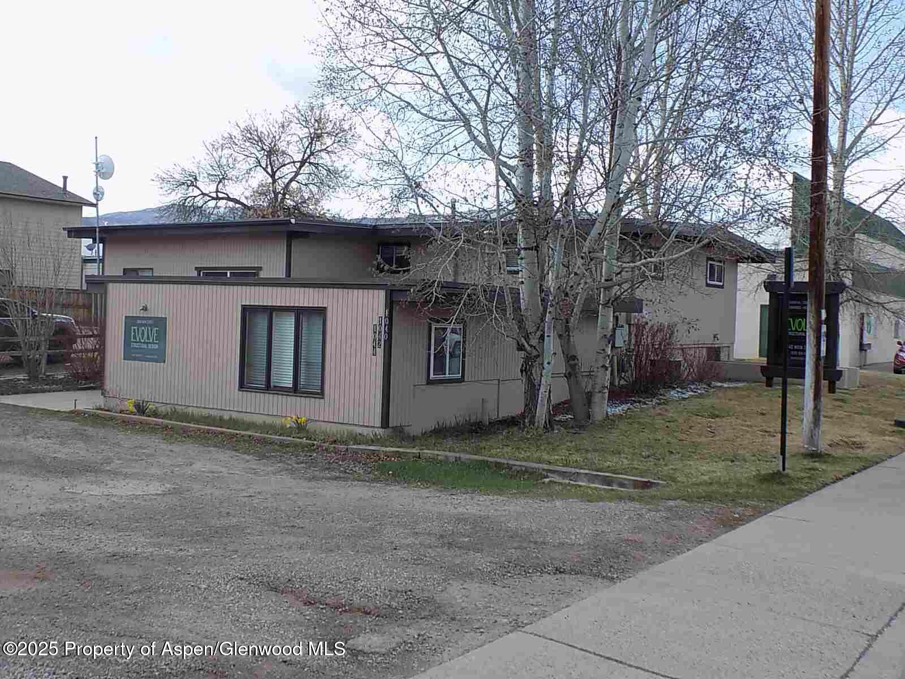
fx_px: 967
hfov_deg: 50.1
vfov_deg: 38.7
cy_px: 340
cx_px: 452
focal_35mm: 37
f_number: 3.5
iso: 80
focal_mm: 6.6
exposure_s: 1/500
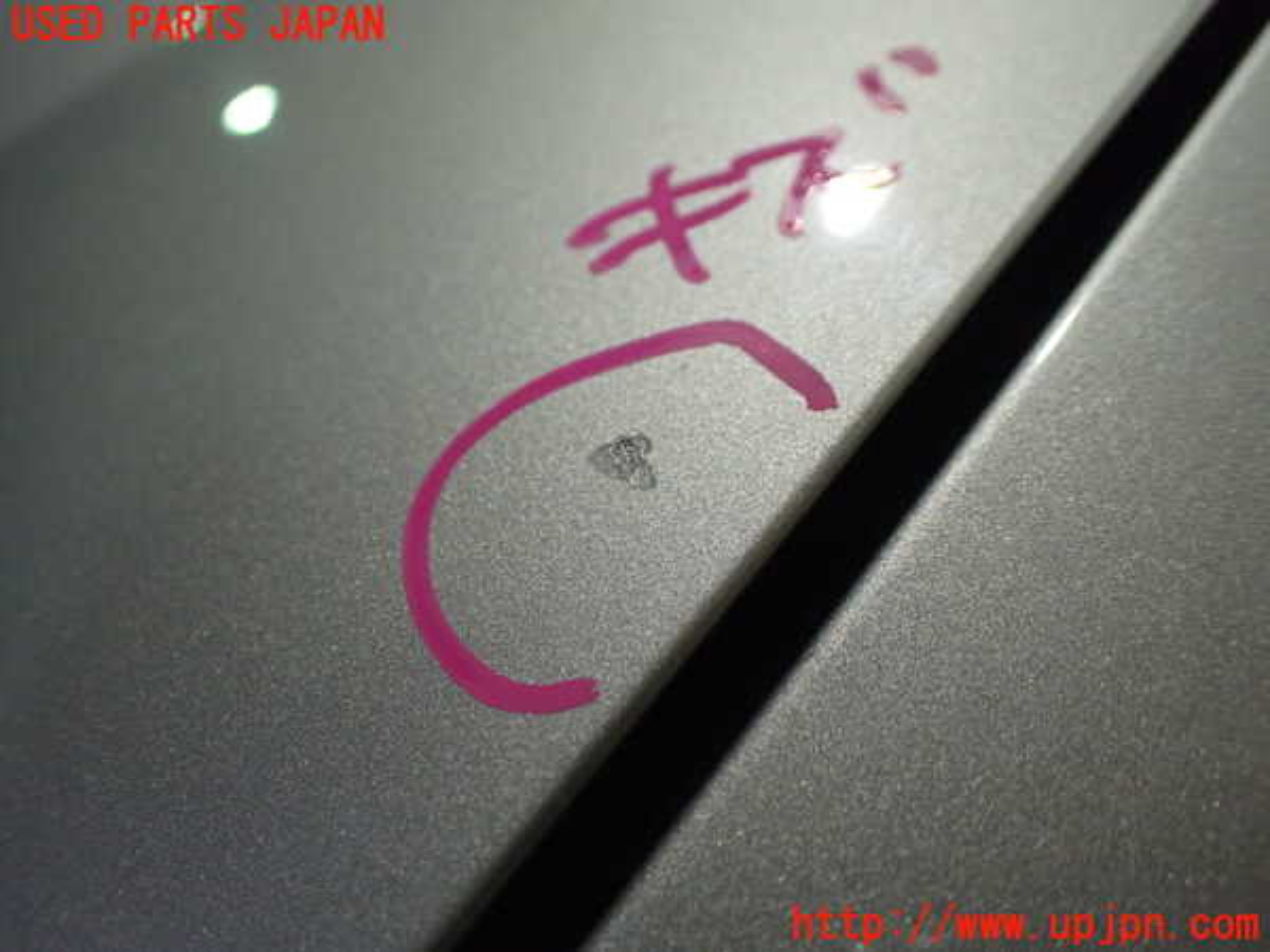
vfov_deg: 46.8
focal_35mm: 30
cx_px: 635
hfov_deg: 60.0
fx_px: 1101
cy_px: 476
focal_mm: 5.4
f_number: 2.3
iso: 800
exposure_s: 1/60
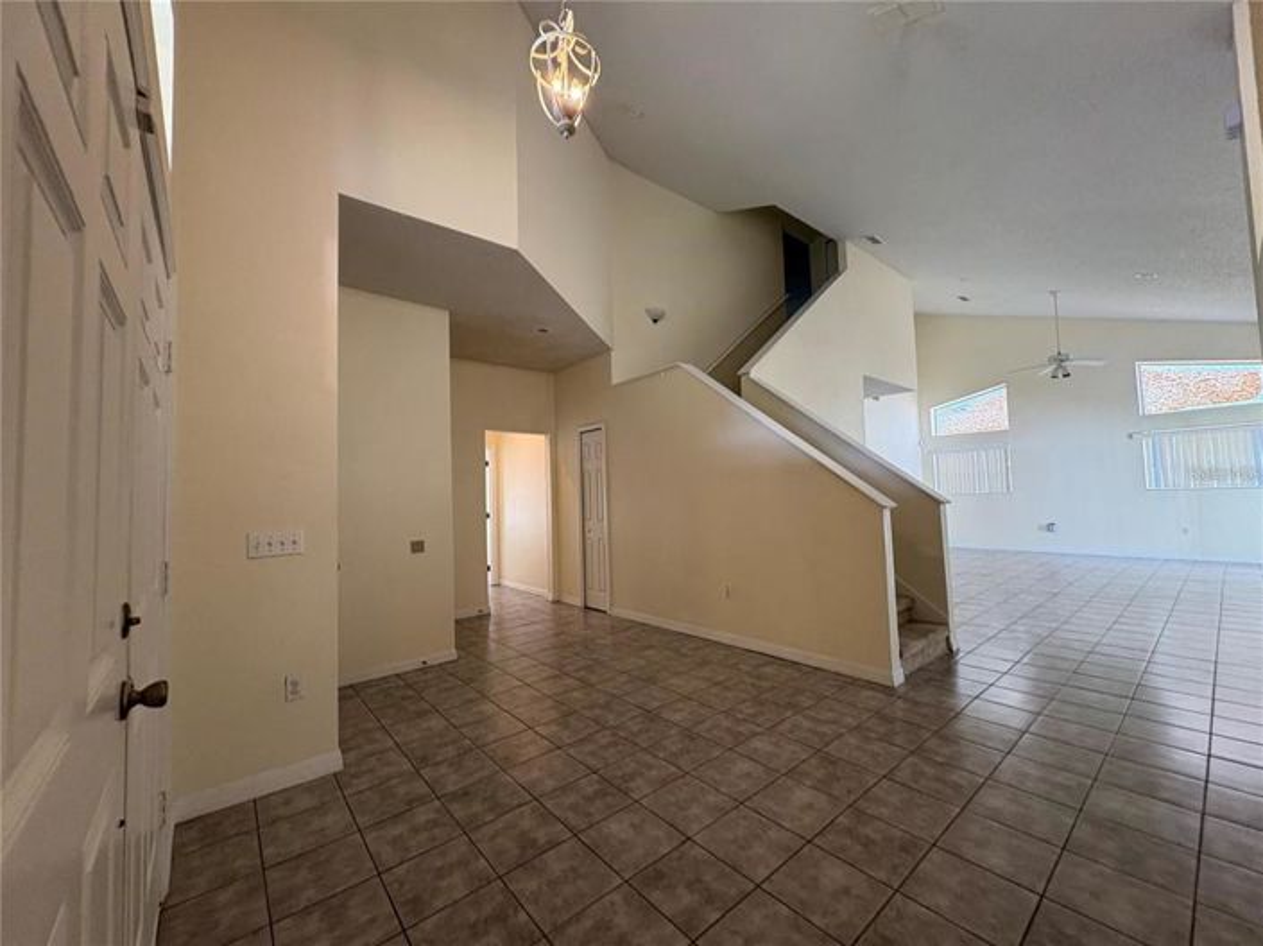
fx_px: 511
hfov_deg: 102.1
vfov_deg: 85.6
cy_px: 473
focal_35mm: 14
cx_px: 632
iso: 200
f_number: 2.2
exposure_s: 1/60
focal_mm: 2.22
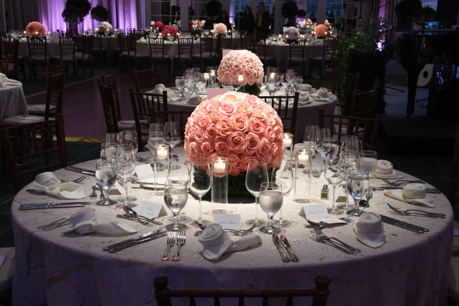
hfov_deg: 38.9
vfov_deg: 26.5
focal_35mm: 51
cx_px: 230
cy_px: 153
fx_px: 650
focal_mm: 34
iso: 2000
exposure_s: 1/20
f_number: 9
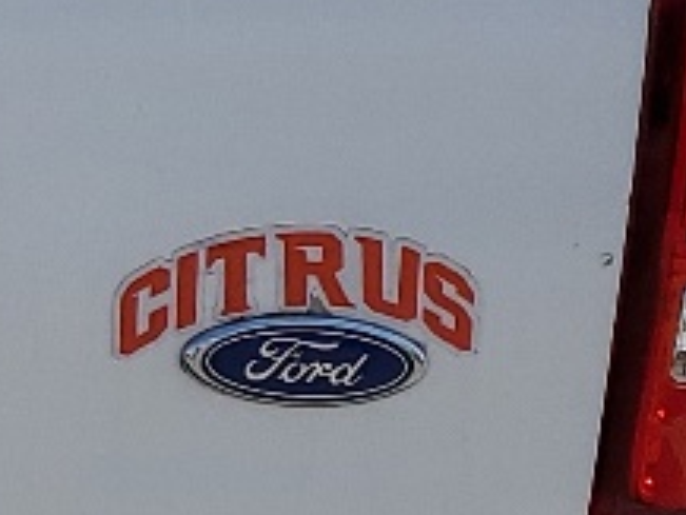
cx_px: -806
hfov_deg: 9.4
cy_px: 142
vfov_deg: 7.7
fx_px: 3807
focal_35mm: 192
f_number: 1.5
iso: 50
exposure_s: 1/3333
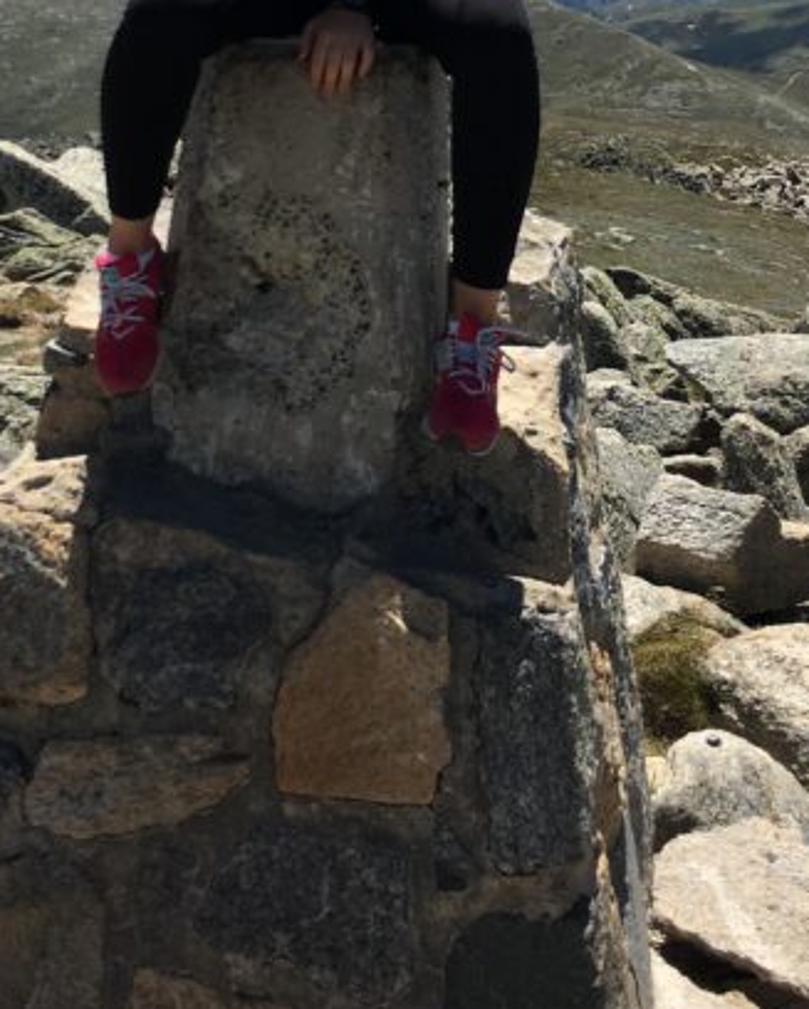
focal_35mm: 71
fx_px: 2123
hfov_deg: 21.6
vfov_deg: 25.1
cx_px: 332
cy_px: -64
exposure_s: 1/2747
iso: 25
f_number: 2.2
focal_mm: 4.15
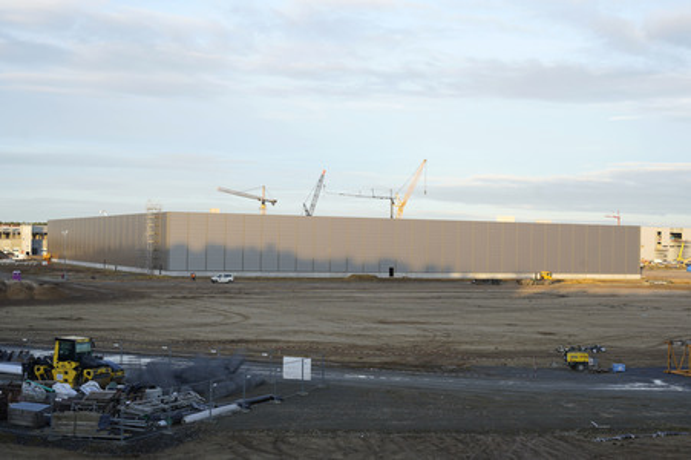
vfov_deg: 24.6
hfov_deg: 36.3
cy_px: 230
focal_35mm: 55
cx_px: 346
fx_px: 1055
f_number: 7.1
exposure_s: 1/125
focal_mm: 55
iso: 160
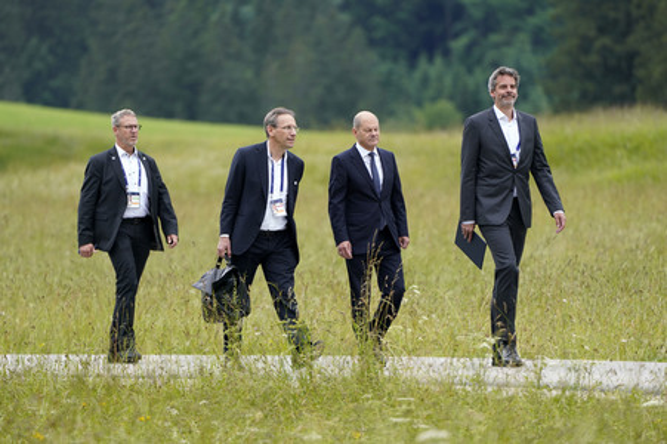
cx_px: 334
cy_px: 222
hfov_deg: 5.2
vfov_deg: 3.4
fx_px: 7405
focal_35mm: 400
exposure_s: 1/640
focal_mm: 400
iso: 500
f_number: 5.6
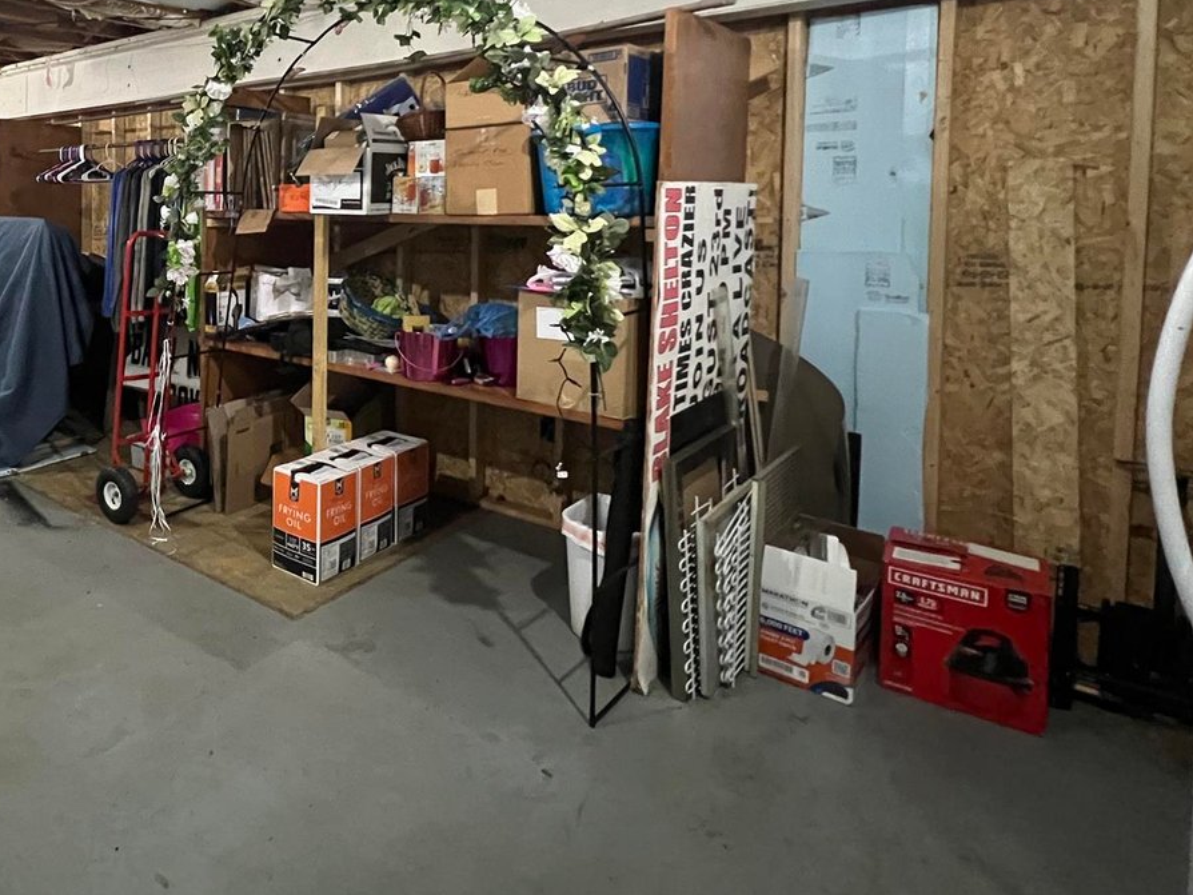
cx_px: 186
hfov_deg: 66.8
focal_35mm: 22
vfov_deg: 58.3
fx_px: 758
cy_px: 235
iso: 1000
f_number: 1.8
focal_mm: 1.57
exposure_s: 1/30
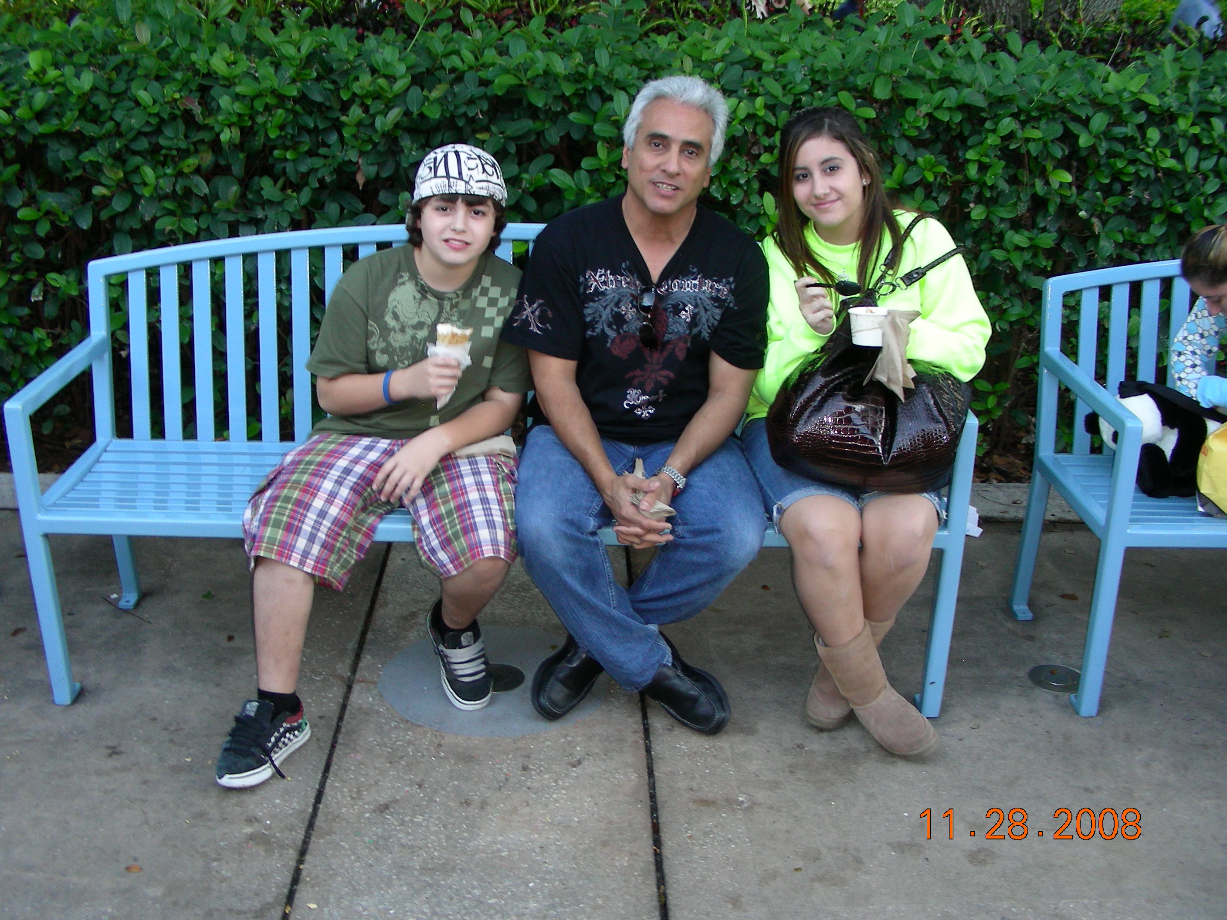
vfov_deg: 37.7
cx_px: 614
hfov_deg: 49.0
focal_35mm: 38
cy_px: 460
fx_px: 1347
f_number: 3.5
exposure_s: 1/30
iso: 50
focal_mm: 6.3
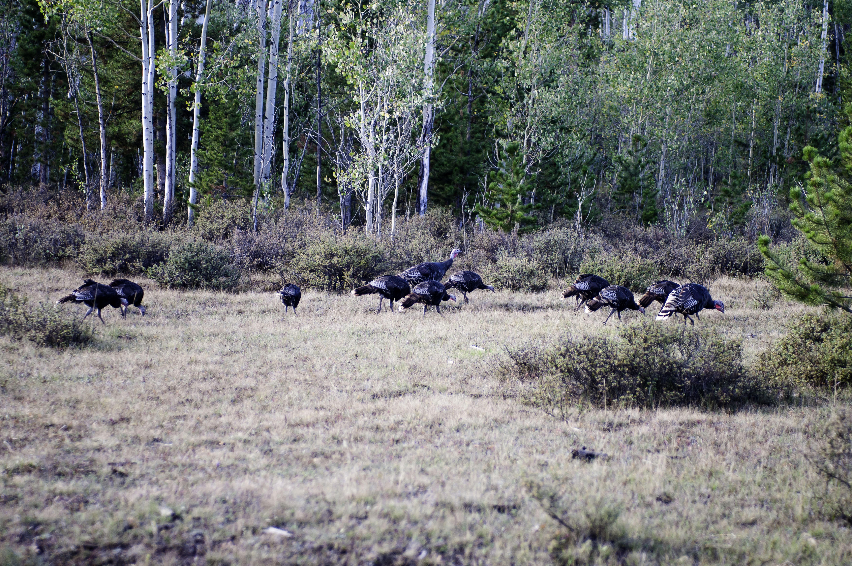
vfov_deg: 13.0
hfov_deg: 19.5
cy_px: 283
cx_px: 426
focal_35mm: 105
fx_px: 2482
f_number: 2.8
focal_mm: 70
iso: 200
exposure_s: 1/320
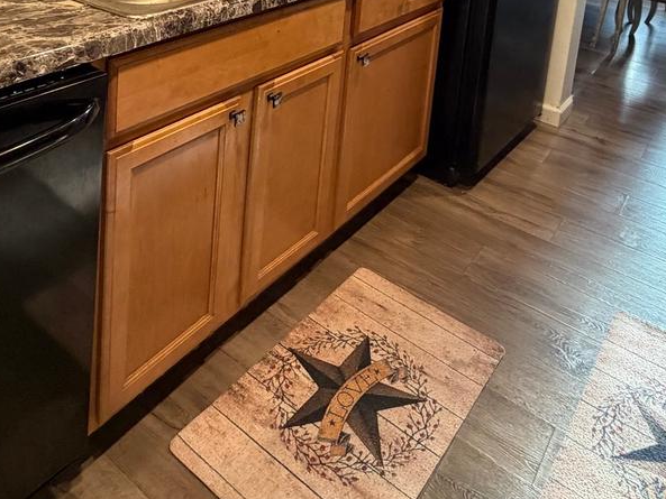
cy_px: -70
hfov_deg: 53.9
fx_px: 654
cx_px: 345
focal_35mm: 34
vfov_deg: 35.0
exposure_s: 1/60
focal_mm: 2.22
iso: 320
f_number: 2.2
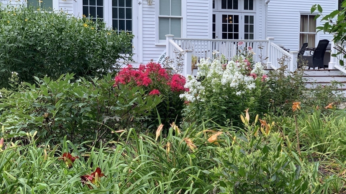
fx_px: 615
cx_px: 181
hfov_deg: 31.4
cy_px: 118
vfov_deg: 18.0
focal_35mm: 67
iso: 16
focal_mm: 6
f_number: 2.4
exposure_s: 1/221
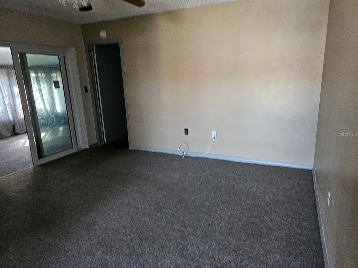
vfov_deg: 58.9
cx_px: 179
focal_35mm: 23
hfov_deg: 73.9
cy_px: 134
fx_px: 238
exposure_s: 1/40
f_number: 1.7
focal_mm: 6.3
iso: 500
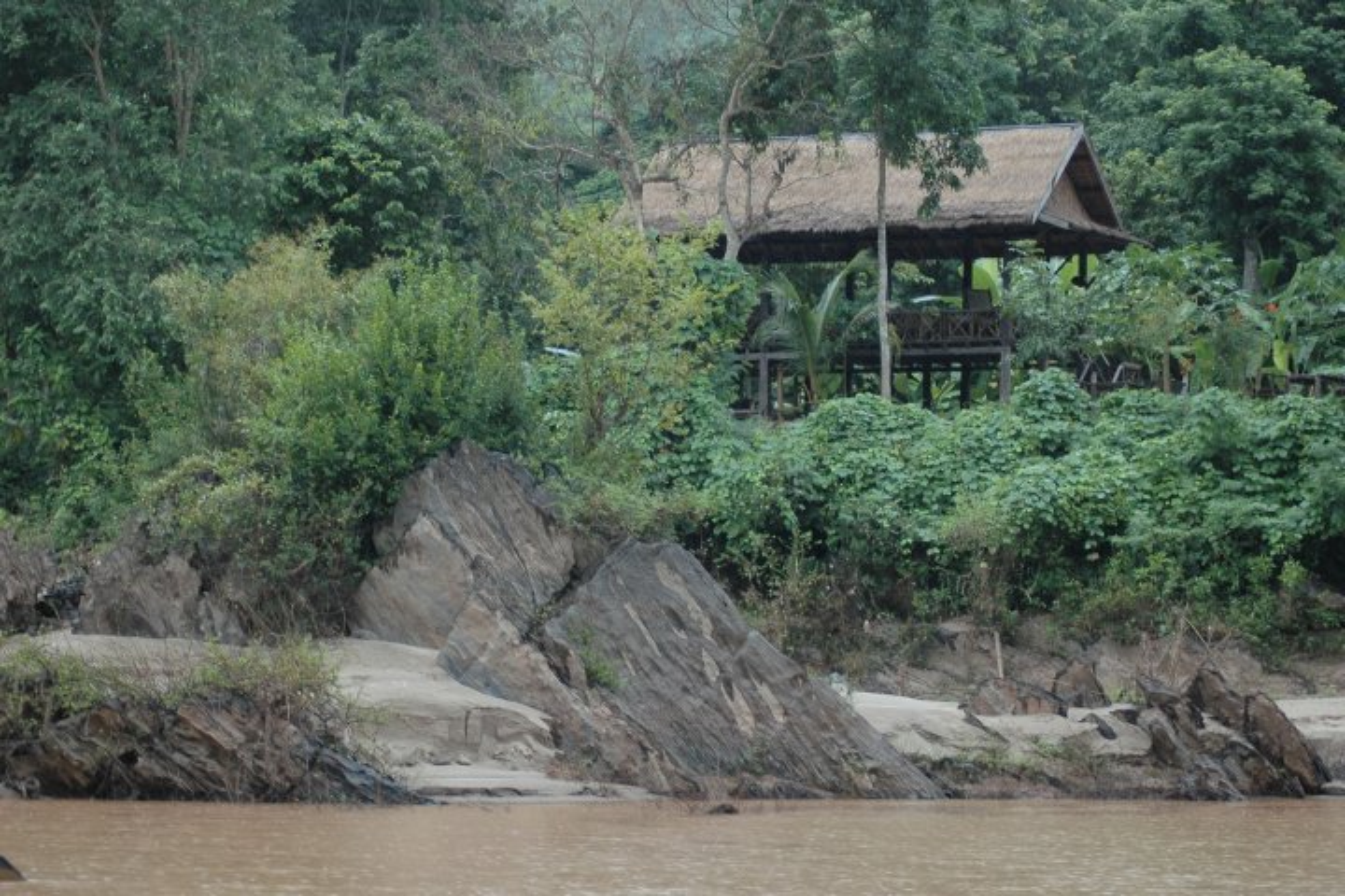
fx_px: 3923
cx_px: 672
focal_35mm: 105
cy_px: 448
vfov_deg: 13.0
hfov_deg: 19.5
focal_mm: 70
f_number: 4
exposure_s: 1/160
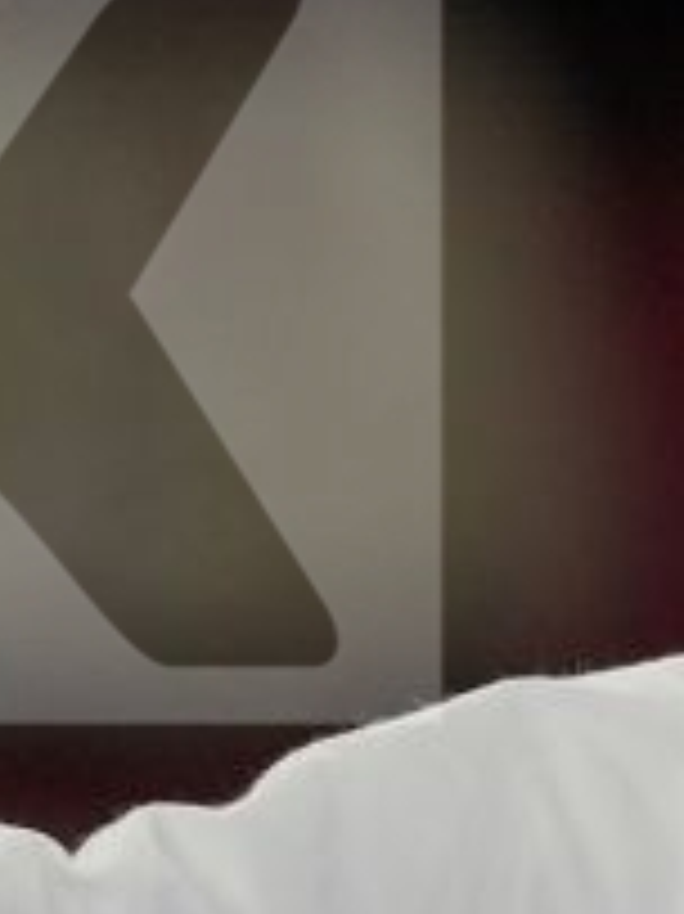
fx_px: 67359
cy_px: 315
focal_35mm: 2554
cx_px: 1548
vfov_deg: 0.8
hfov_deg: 0.6
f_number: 2.8
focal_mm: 200
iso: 400
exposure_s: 1/1000
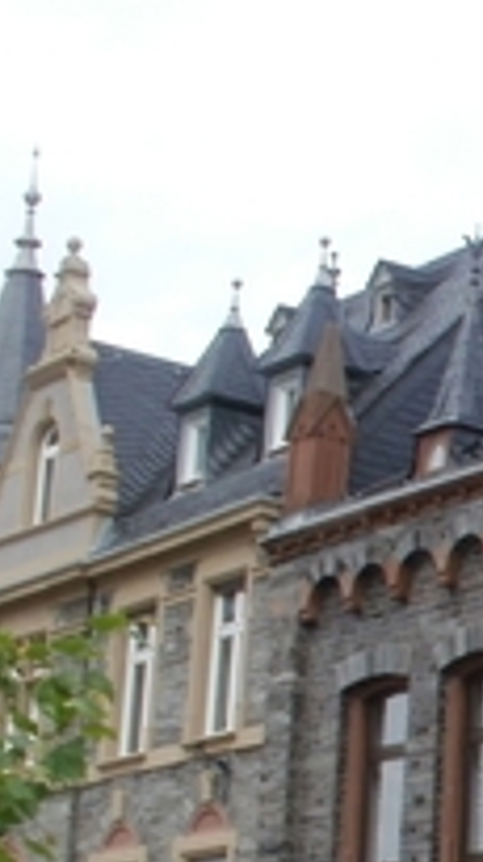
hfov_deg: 9.3
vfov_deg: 18.3
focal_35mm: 115
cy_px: 799
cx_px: 1197
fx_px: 2624
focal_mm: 6.3
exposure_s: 1/250
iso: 100
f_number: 5.6
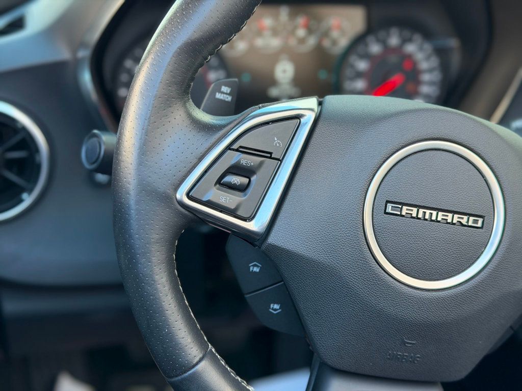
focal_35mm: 48
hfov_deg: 39.7
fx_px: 724
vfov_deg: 30.3
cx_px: 261
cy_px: 196
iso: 100
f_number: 1.78
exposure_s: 1/205
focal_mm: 6.76
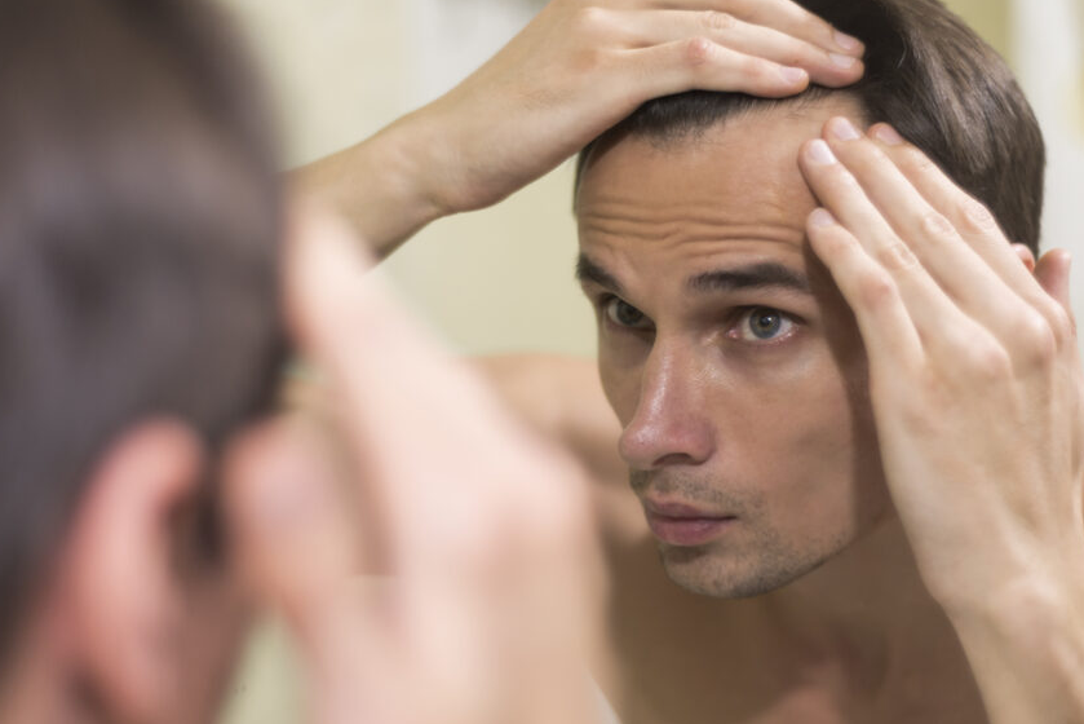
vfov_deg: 22.3
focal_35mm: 61
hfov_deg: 32.9
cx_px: 571
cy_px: 334
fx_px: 1837
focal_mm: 50
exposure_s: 1/100
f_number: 1.8
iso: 500
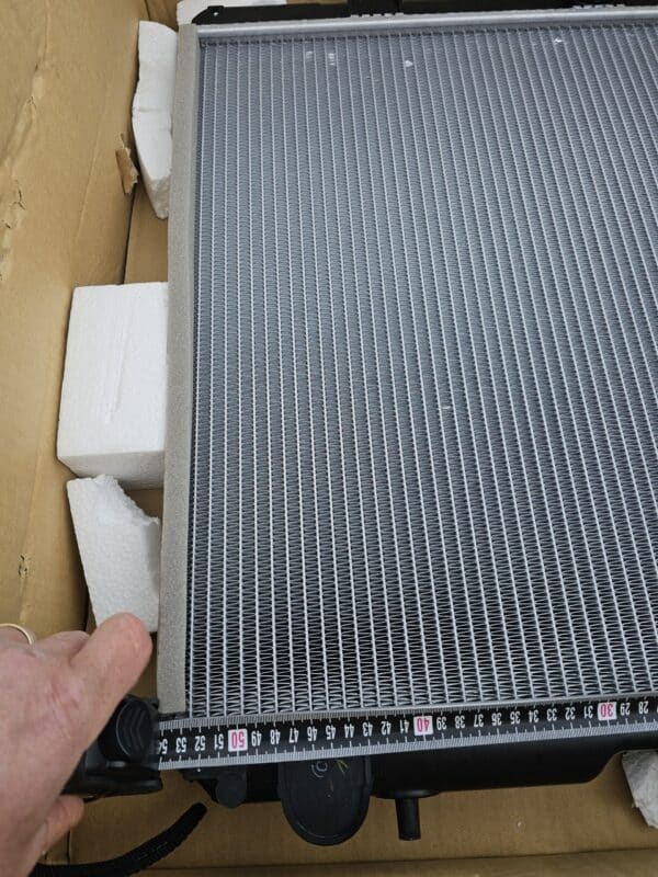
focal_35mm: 23
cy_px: 438
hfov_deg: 58.9
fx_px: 583
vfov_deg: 73.9
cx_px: 329
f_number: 1.7
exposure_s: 1/575
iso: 12
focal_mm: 6.3
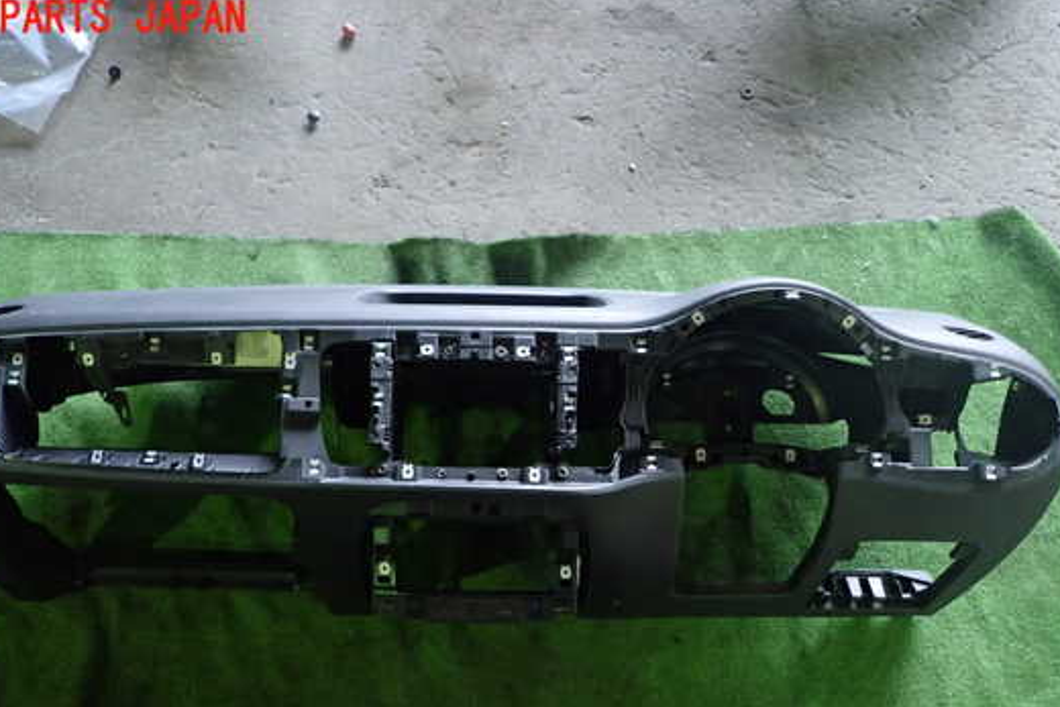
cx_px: 487
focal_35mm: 30
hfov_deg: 61.8
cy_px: 452
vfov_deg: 43.2
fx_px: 884
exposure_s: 1/30
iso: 400
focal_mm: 4.5
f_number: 2
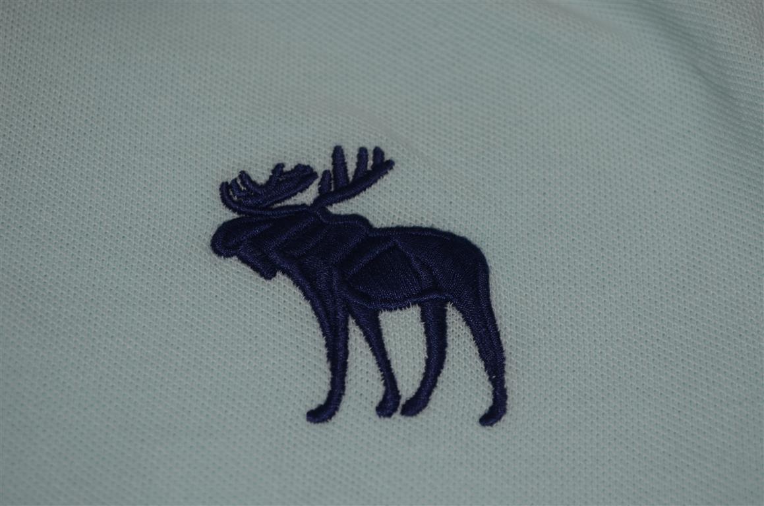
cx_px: 382
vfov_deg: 17.4
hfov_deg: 26.0
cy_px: 253
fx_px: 1652
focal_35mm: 78
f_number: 5.6
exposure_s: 1/60
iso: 100
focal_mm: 52
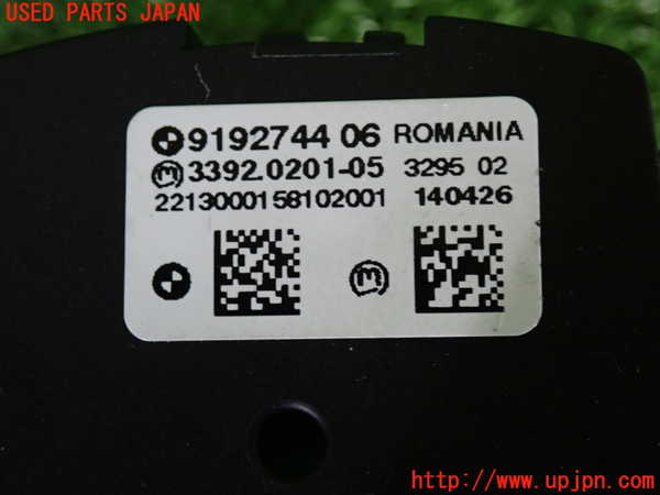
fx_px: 1678
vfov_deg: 16.8
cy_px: 248
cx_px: 330
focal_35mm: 88
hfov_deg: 22.3
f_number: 4.5
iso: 800
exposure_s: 1/30
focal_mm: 15.66
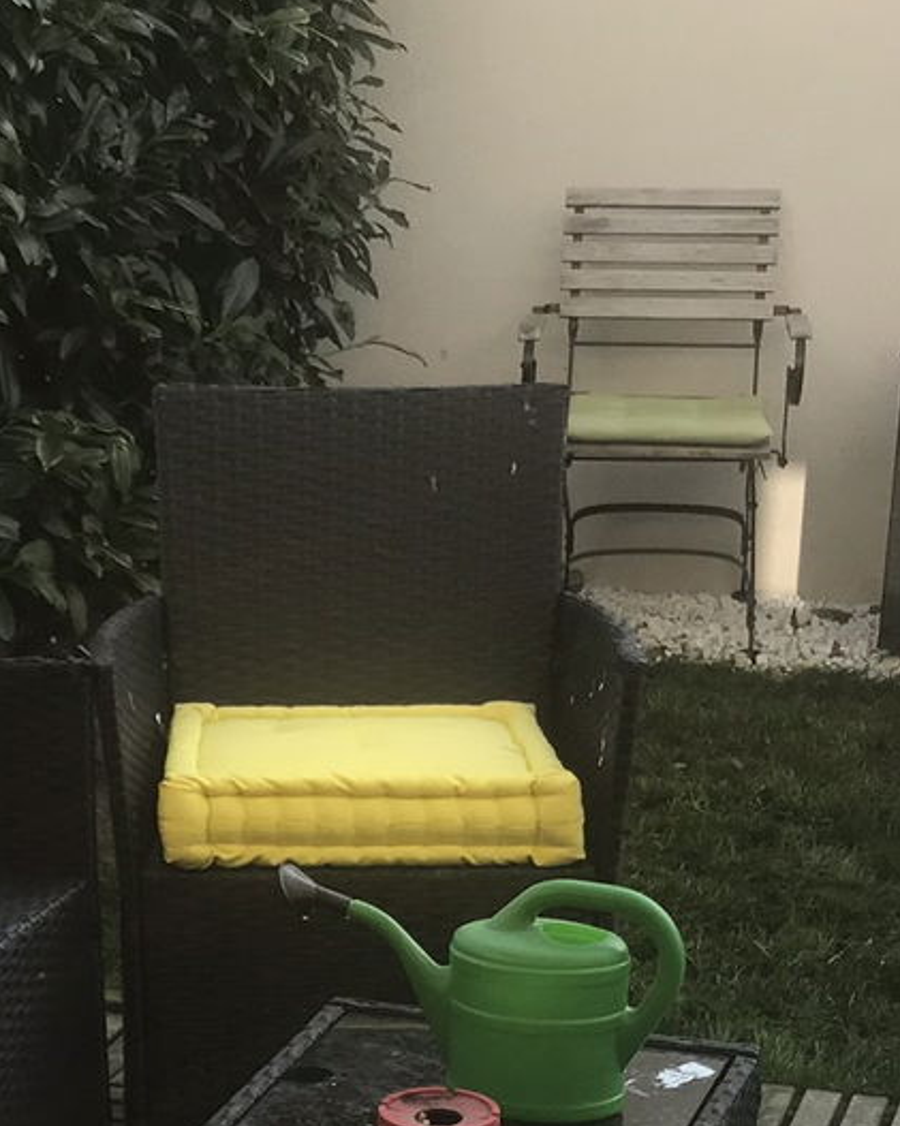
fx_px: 2766
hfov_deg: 18.4
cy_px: 1154
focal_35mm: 83
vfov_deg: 22.1
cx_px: 286
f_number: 1.8
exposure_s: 1/361
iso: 20
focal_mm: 3.99
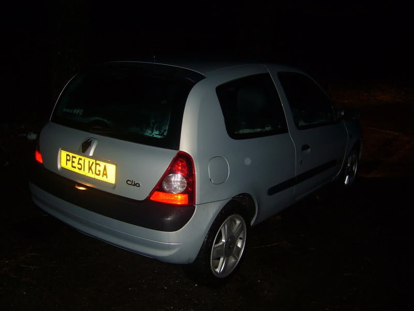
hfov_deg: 52.6
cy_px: 156
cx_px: 207
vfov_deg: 40.7
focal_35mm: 35
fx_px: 419
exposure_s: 1/45
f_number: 2.8
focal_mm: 5.8
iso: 100
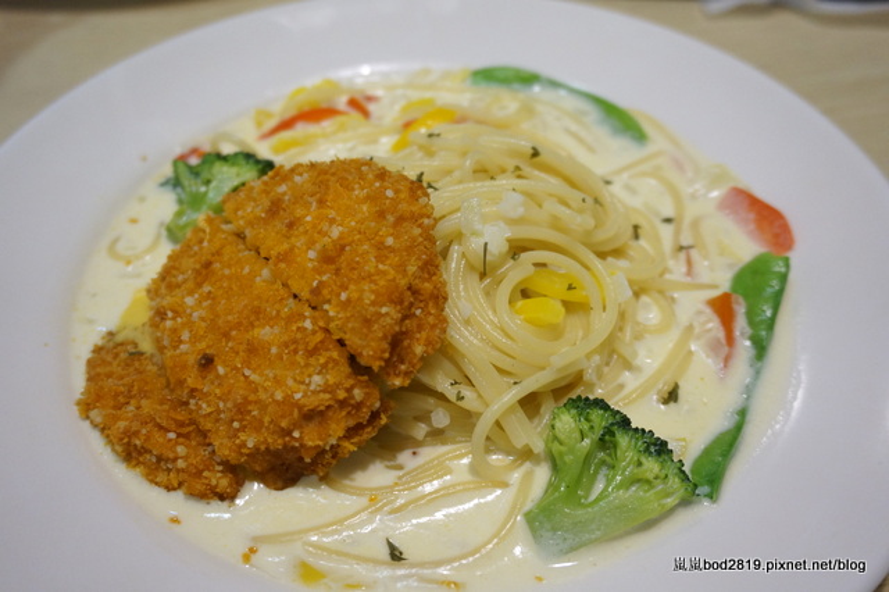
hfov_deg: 55.1
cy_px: 296
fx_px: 851
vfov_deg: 38.3
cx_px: 444
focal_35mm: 34
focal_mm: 23
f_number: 4
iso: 1000
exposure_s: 1/60
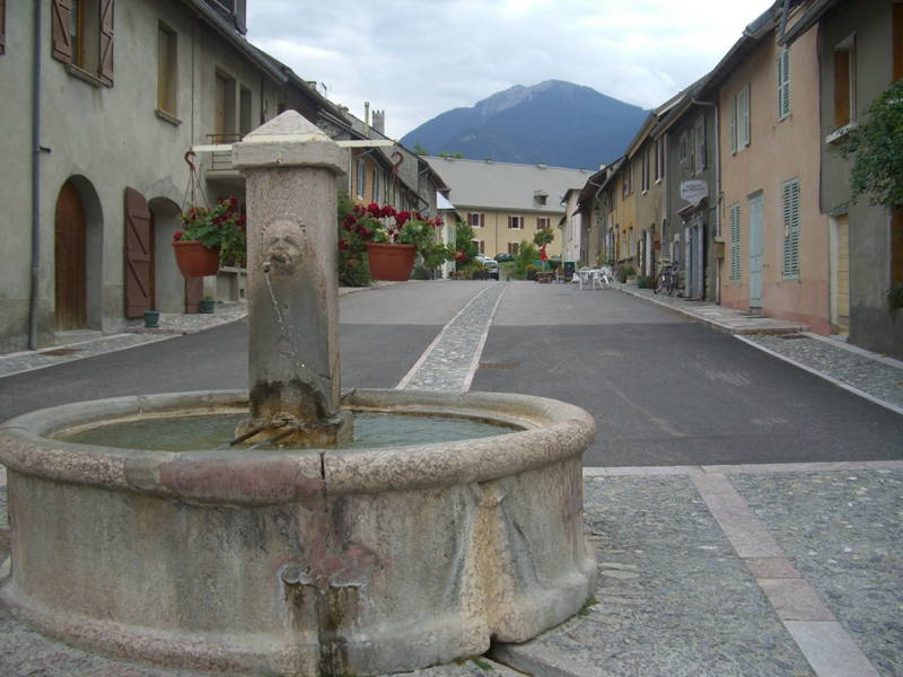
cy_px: 338
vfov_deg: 37.7
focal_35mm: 38
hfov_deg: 49.0
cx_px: 452
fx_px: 991
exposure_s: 1/400
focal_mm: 7.9
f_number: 2.8
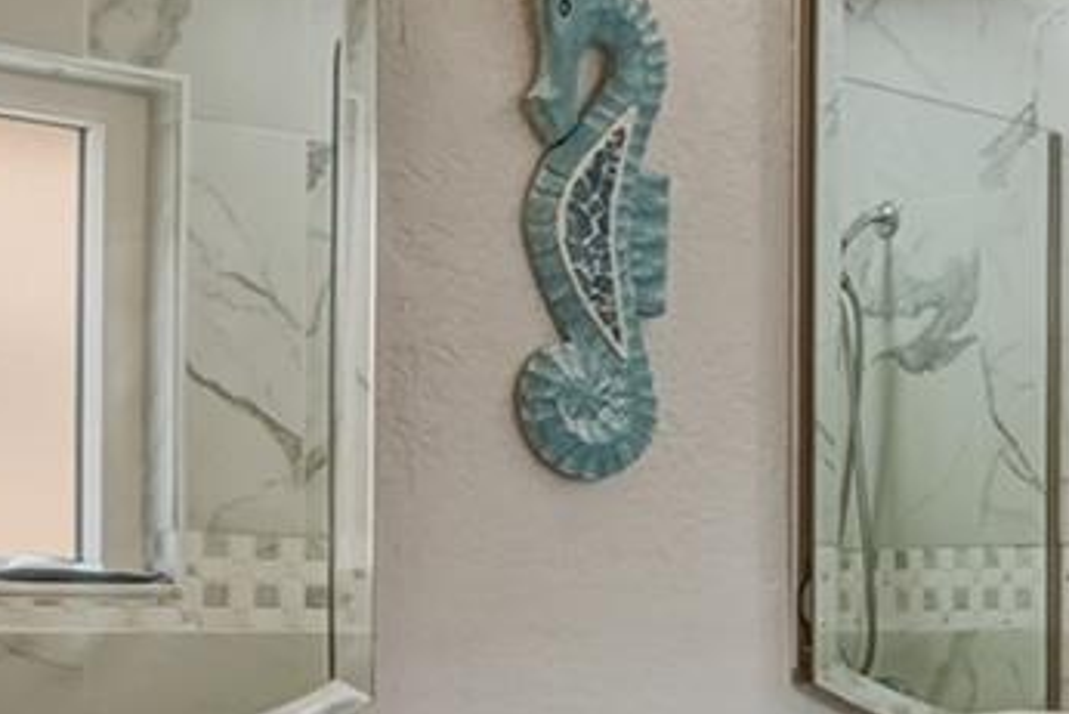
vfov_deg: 18.2
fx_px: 2198
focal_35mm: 74
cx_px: 1789
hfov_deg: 21.0
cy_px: 637
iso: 640
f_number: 9
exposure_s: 1/800
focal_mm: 16
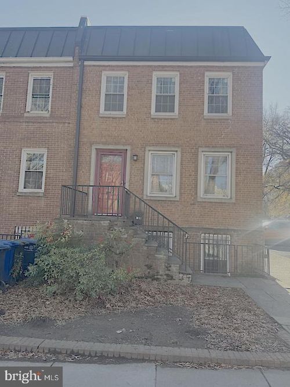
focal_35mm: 24
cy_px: 194
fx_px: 268
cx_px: 145
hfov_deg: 56.8
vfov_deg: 71.6
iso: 80
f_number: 1.78
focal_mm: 6.76
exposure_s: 1/356
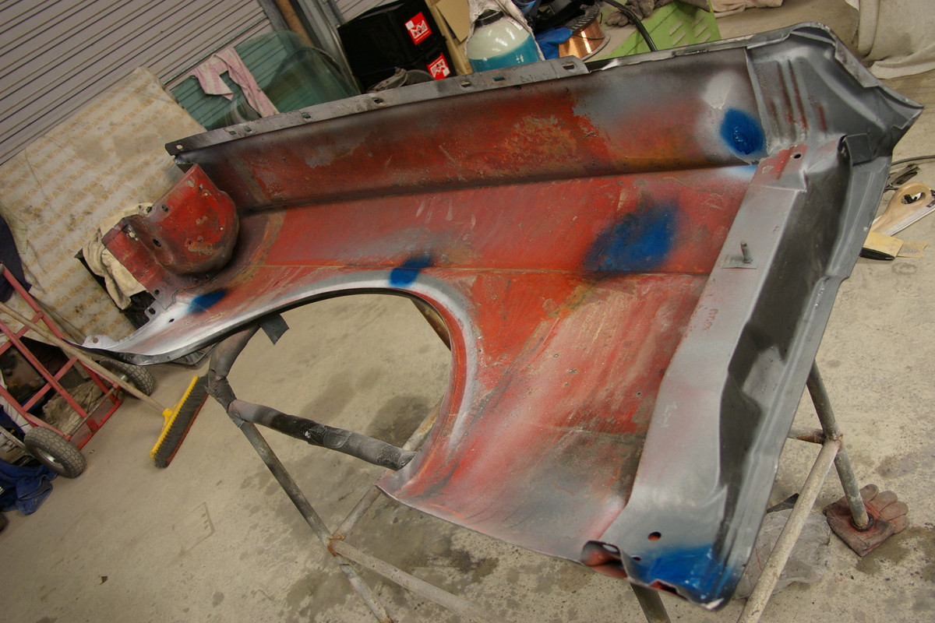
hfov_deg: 61.9
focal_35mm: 30
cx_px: 468
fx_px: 779
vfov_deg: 43.6
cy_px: 312
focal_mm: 20
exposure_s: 1/45
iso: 400
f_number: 4
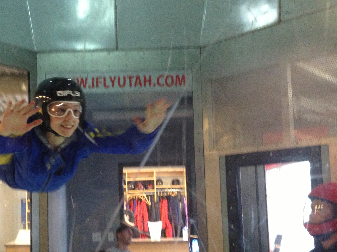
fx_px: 506
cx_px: 99
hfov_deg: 36.2
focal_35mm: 52
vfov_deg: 27.8
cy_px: 174
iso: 320
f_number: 2.4
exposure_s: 1/20
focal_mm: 4.28
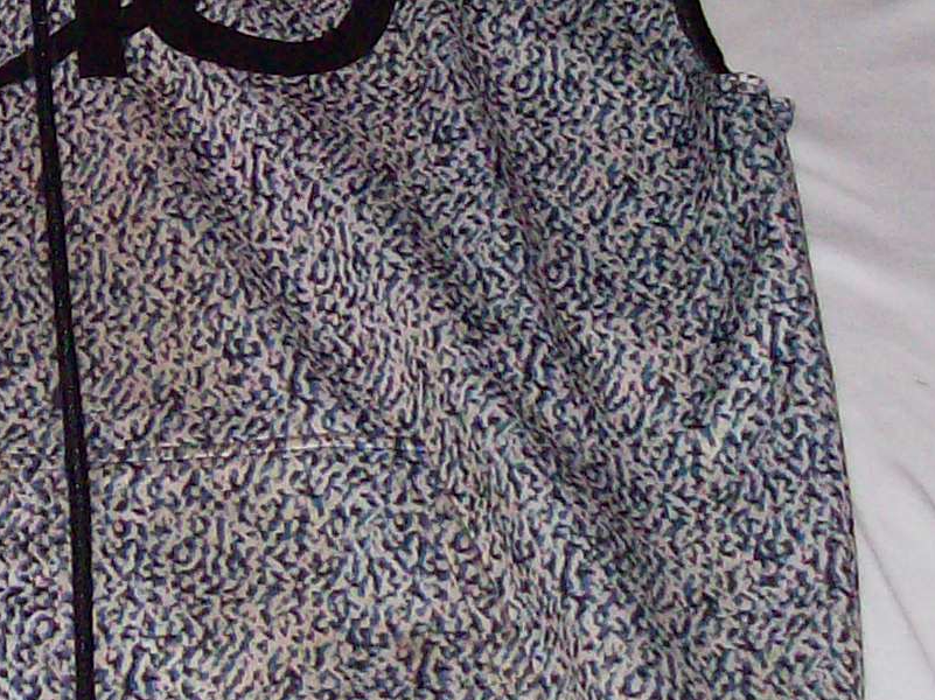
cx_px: -22
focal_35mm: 128
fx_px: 3456
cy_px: 105
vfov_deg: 11.5
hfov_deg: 15.1
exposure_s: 1/64
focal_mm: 6
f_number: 2.7
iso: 140
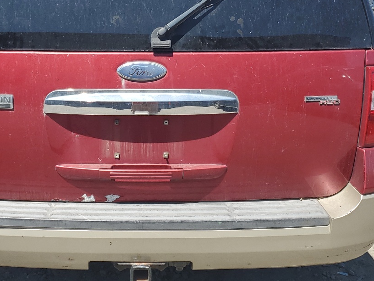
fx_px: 551
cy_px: 73
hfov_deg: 37.3
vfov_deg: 28.2
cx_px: 143
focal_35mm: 51
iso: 50
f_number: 1.5
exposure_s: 1/2000
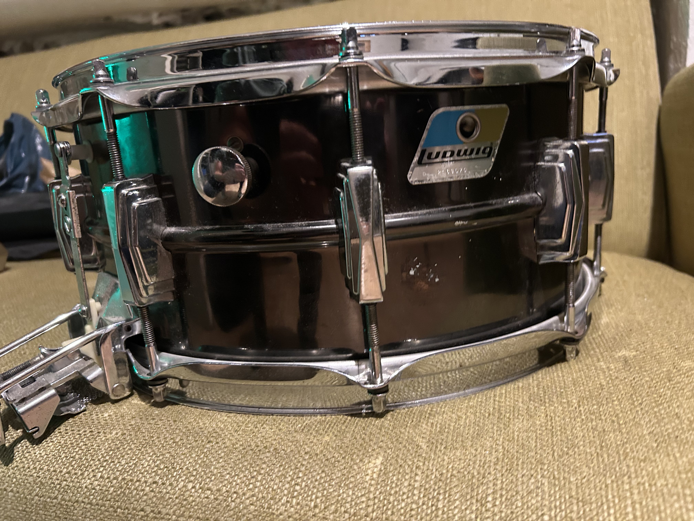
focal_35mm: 26
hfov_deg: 67.3
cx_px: 347
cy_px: 260
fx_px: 521
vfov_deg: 53.1
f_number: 1.5
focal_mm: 5.7
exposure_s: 1/25
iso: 500
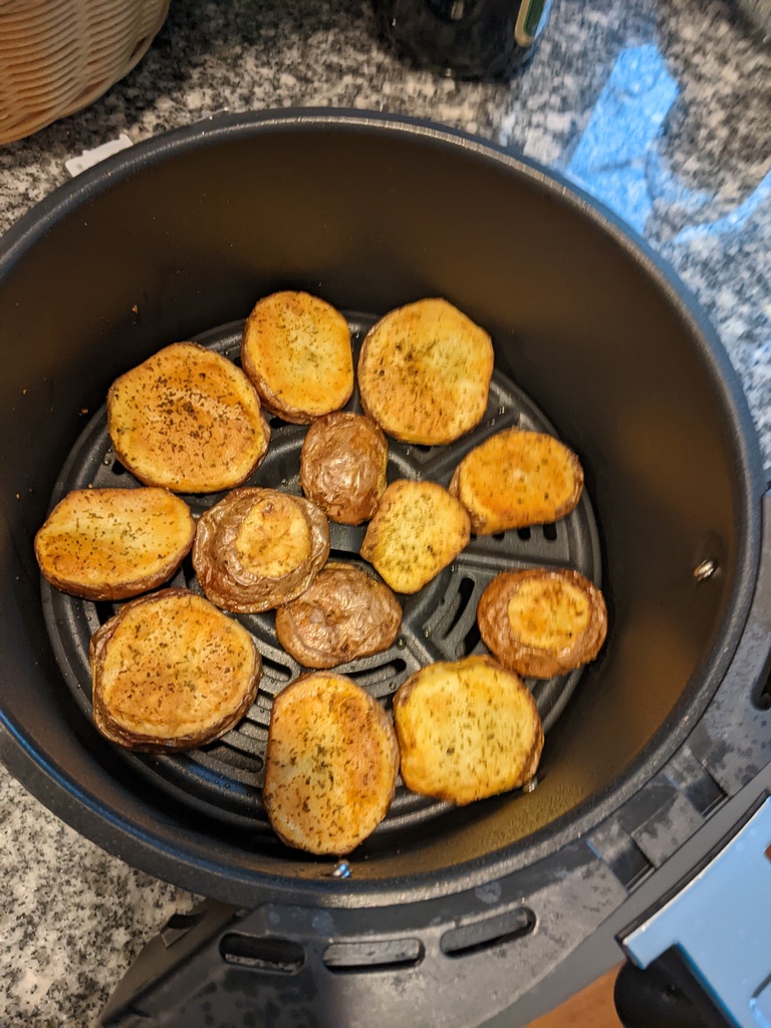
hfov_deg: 51.4
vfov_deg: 65.3
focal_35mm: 27
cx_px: 386
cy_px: 514
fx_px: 802
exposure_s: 1/59.9
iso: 320
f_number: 1.8
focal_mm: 4.44
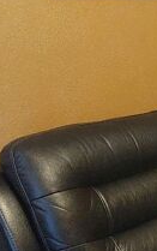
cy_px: 201
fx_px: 553
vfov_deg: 25.1
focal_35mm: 81
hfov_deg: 14.8
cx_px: 249
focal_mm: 5.23
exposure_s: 1/24
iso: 640
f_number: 1.8
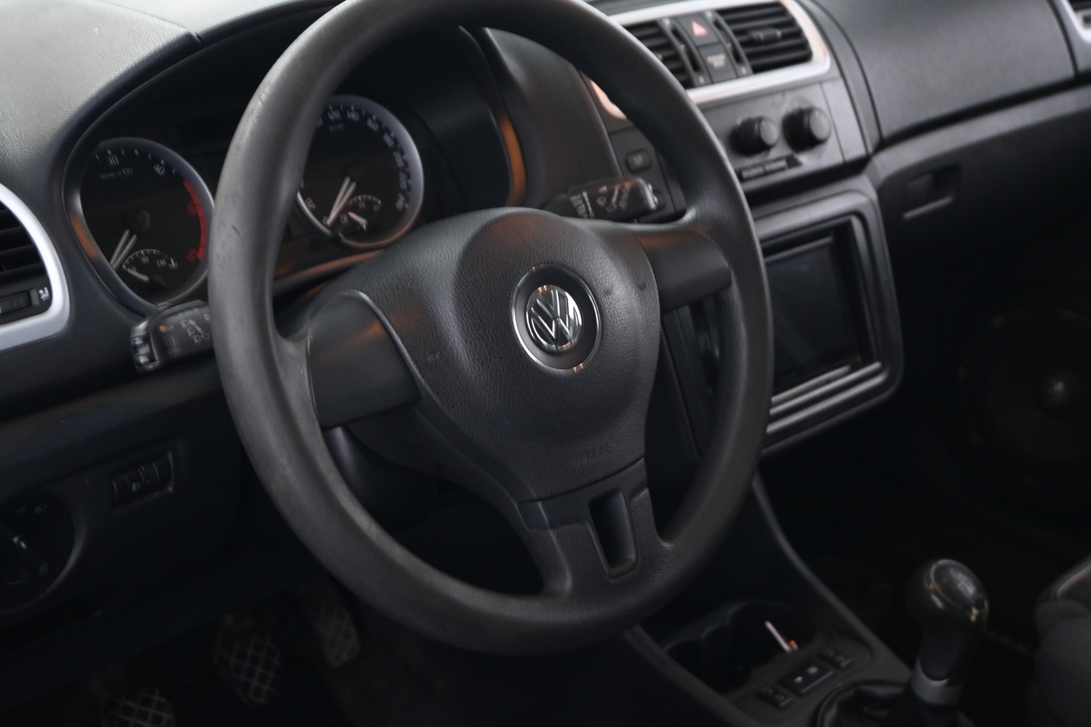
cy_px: 364
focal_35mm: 50
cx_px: 546
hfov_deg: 40.0
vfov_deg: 27.3
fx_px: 1500
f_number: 5
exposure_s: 1/5
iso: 1600
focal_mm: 33
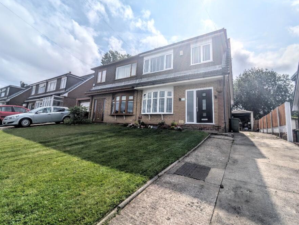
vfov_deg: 85.6
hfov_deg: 102.0
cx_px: 151
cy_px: 103
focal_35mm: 14
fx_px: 121
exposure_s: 1/8197
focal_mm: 2.02
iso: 41
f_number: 1.7
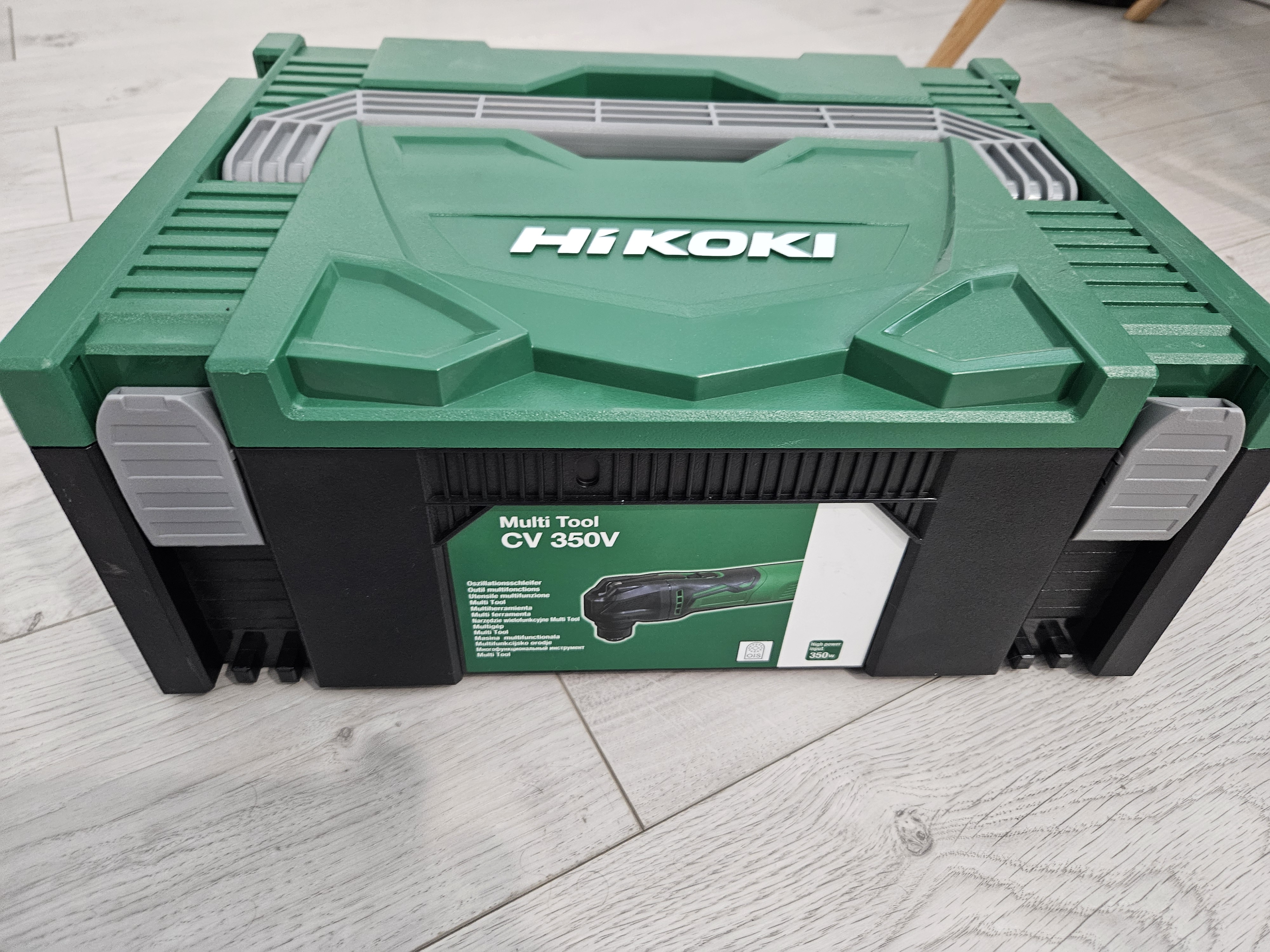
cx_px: 635
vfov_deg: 58.9
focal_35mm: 23
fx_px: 844
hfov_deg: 73.9
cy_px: 476
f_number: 1.8
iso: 500
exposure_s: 1/33.3
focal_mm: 5.4
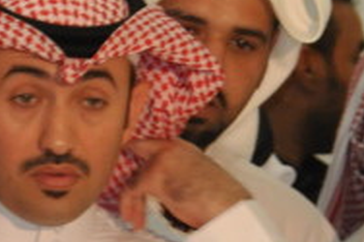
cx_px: -37
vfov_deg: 2.9
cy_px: 240
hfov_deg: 4.4
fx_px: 4778
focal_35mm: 473
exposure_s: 1/80
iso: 1000
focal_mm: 58
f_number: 6.3
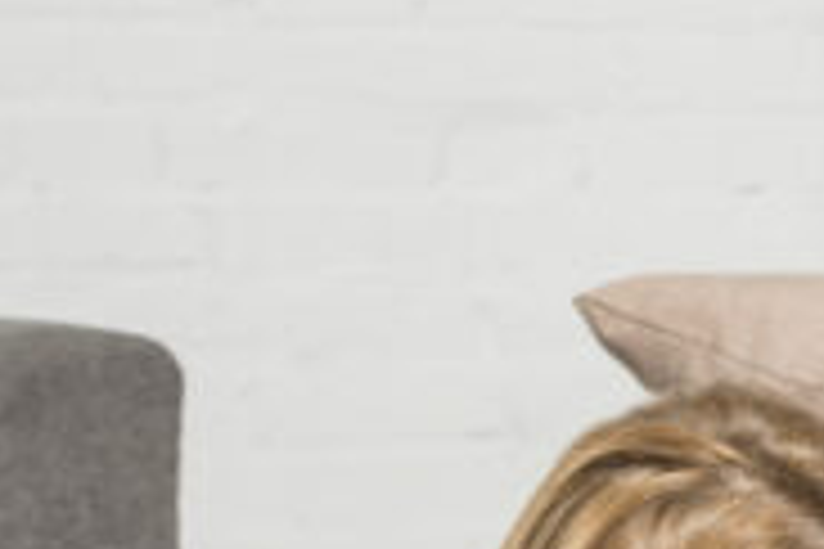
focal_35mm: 210
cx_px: 1580
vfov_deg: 6.4
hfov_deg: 9.3
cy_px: 866
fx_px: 4806
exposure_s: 1/160
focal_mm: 50
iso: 125
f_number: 5.6
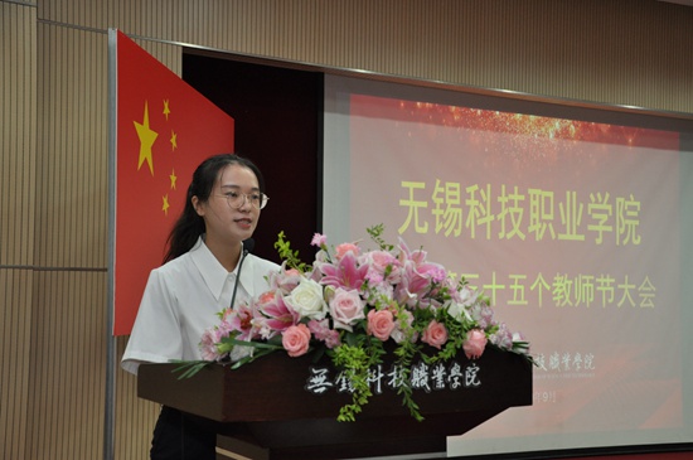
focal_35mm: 52
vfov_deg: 25.7
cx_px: 346
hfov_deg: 37.9
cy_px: 230
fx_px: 1009
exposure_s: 1/60
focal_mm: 35
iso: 800
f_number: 4.5
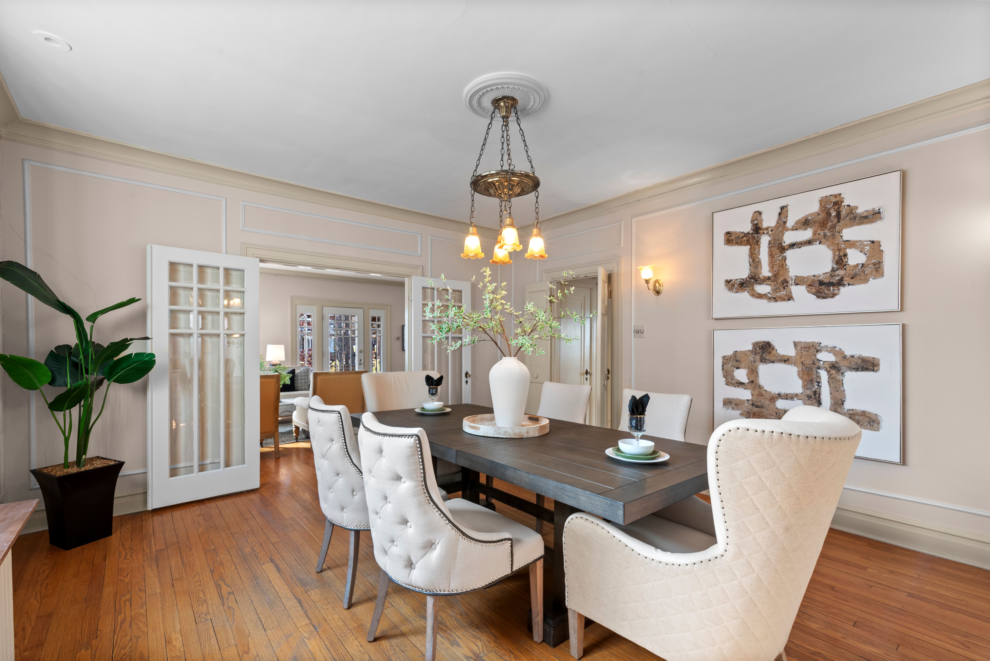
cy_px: 330
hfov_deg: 100.4
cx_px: 495
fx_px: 413
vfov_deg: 77.4
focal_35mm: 15
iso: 400
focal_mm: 15
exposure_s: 1/3
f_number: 8
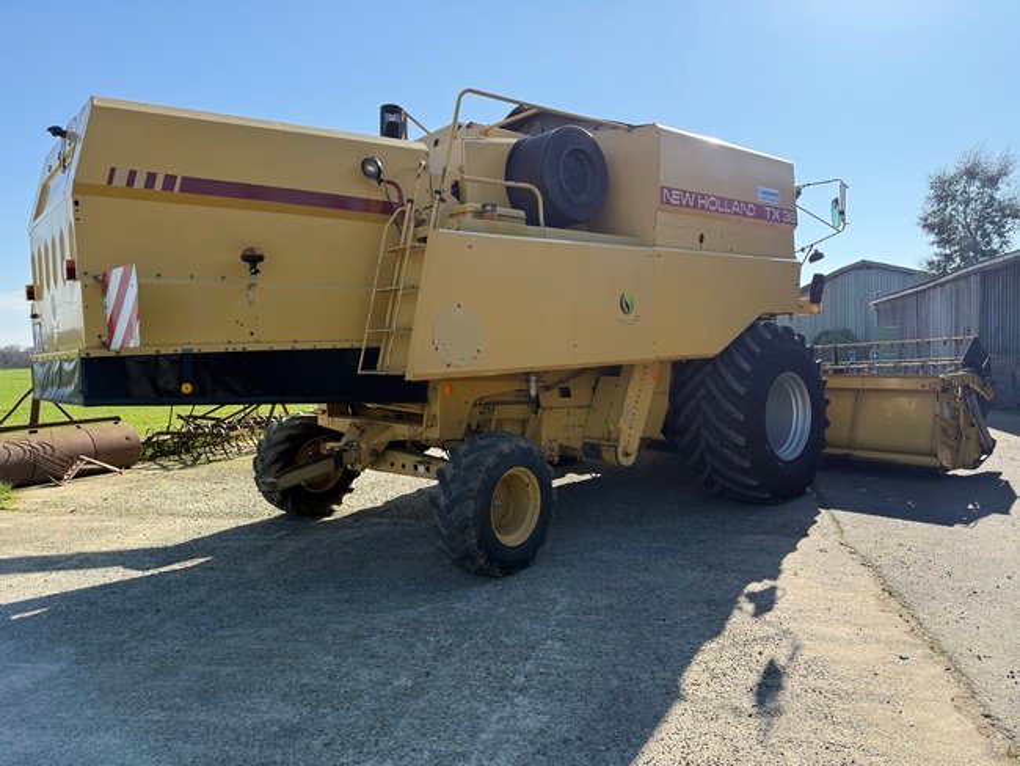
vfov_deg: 56.8
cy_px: 383
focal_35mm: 24
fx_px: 707
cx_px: 510
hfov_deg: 71.6
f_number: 1.78
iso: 100
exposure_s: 1/3279
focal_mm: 6.76
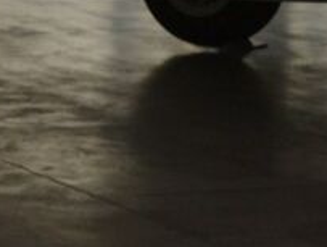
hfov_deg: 8.2
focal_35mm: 236
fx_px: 2233
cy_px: -377
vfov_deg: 6.0
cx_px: -119
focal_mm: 26
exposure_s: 1/125
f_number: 5.6
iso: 250
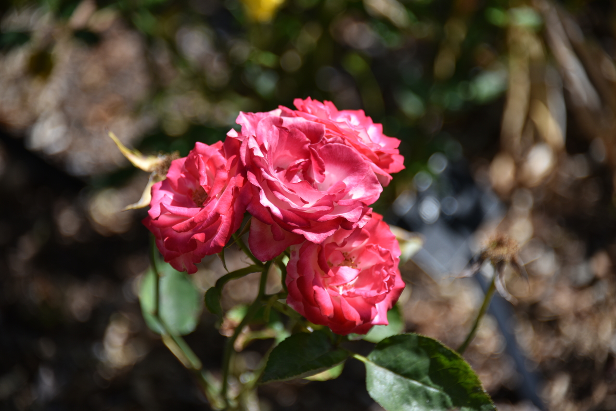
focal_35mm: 300
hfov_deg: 6.9
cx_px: 308
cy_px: 206
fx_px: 5134
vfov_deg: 4.6
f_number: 5.6
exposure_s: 1/640
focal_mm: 300
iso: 160
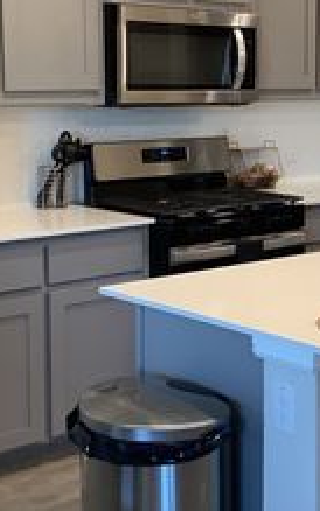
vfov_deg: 27.3
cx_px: 376
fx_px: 1046
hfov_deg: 16.7
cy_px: 174
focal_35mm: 75
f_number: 2.4
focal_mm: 3.3
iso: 200
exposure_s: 1/60
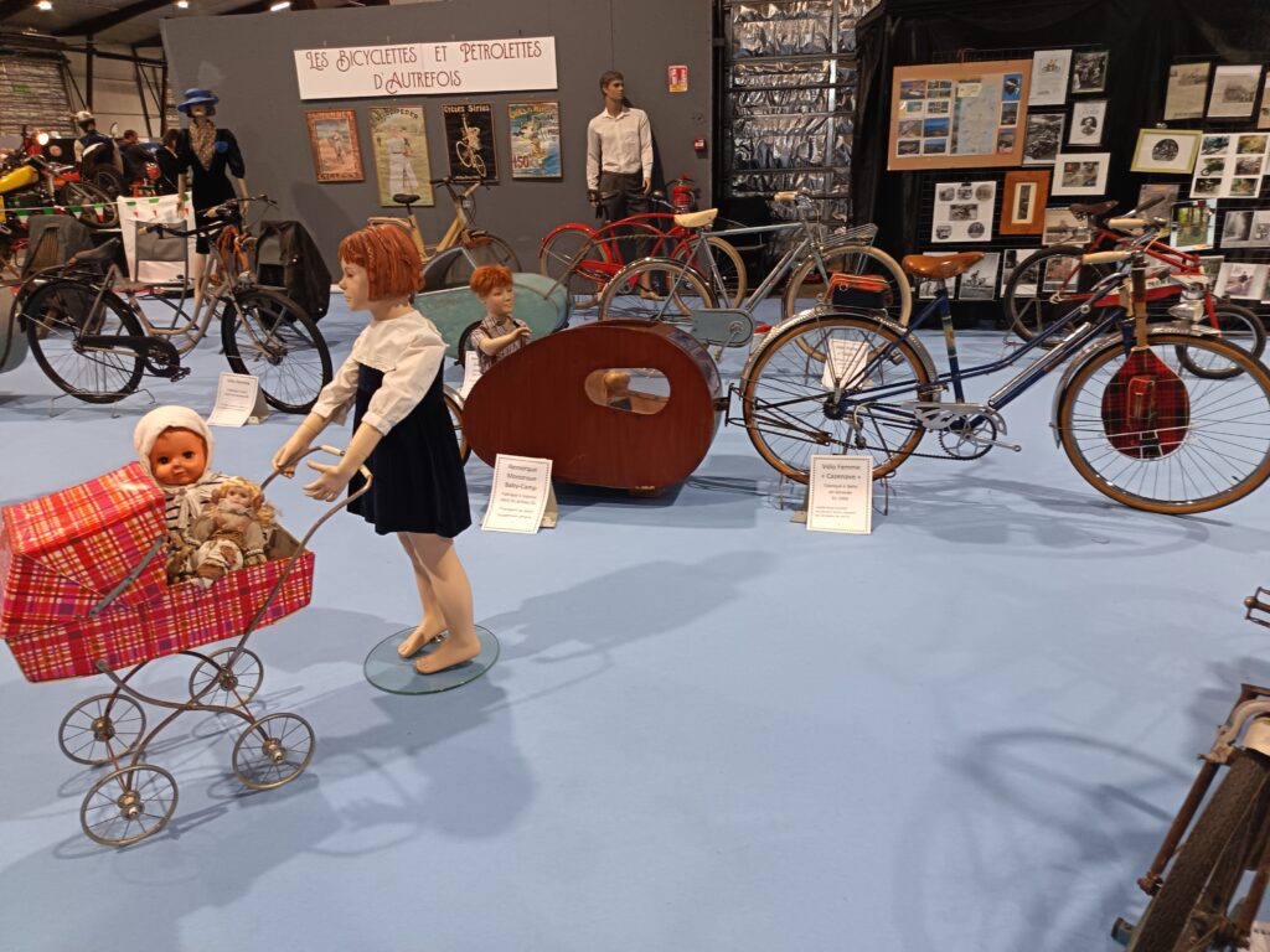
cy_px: 476
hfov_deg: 71.6
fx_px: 881
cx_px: 635
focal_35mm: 24
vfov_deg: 56.8
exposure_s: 1/100
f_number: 1.75
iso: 2976
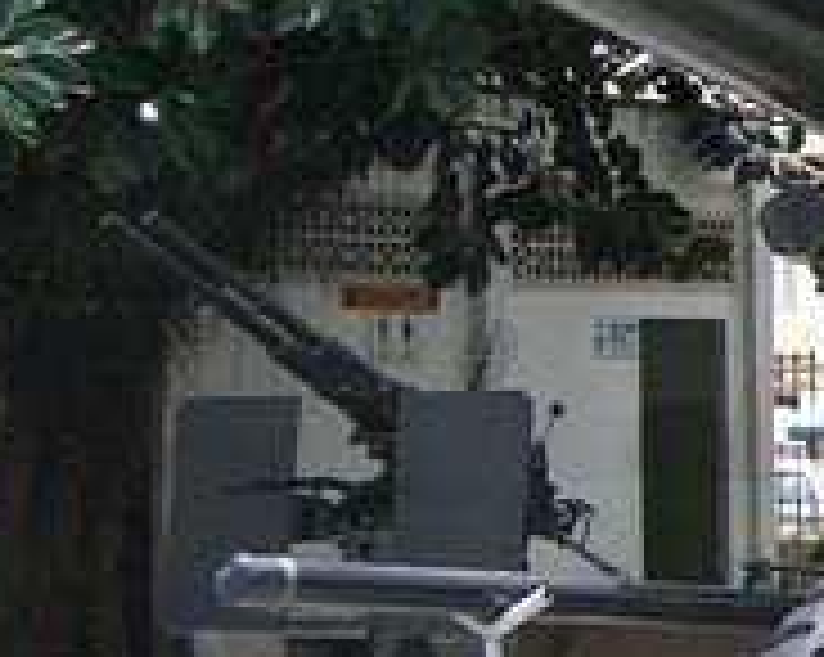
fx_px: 3216
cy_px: 335
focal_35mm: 132
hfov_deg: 13.4
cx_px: 1405
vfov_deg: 11.7
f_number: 2.7
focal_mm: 6.2
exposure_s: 1/250
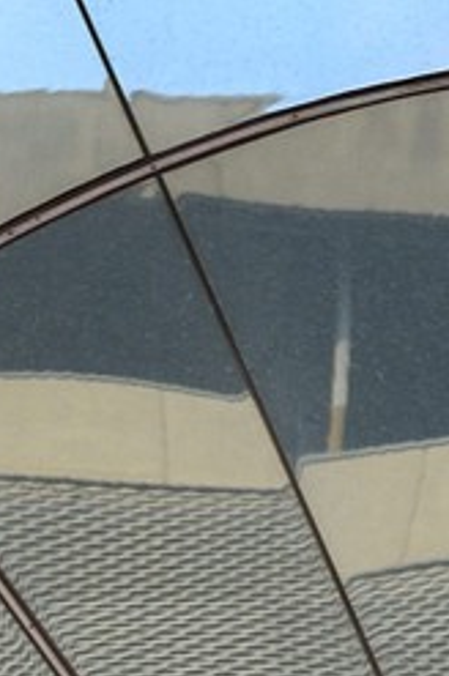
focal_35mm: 389
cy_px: 2099
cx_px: 463
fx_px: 7297
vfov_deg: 5.0
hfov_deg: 3.5
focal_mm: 60
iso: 800
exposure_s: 1/500
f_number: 4
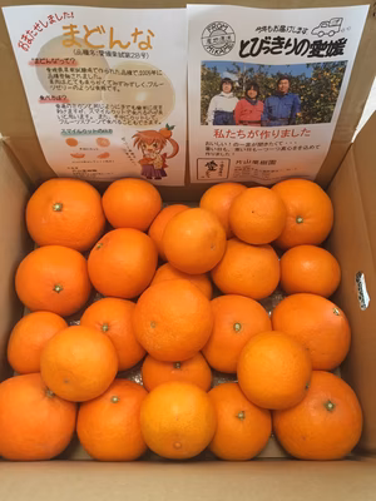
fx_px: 420
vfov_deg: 61.7
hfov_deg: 48.2
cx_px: 188
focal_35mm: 29
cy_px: 250
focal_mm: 4.15
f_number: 2.2
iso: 160
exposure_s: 1/30
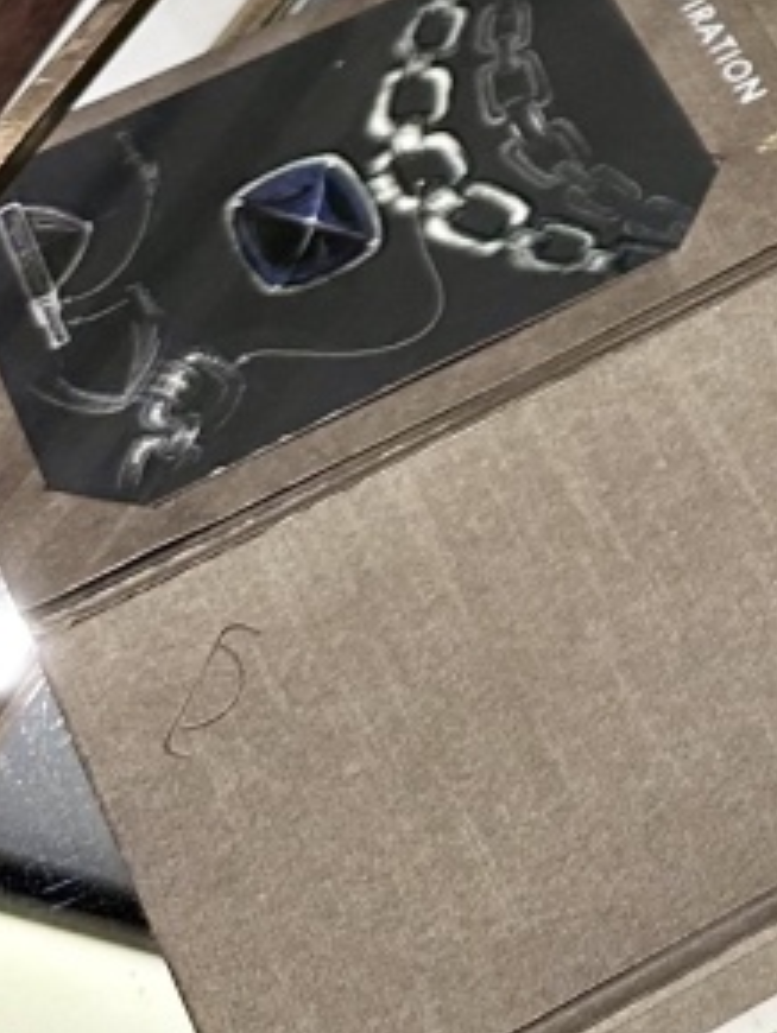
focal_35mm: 119
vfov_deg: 15.3
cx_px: 1718
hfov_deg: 11.0
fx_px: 3556
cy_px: -492
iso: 160
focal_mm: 6.86
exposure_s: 1/100
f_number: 1.78
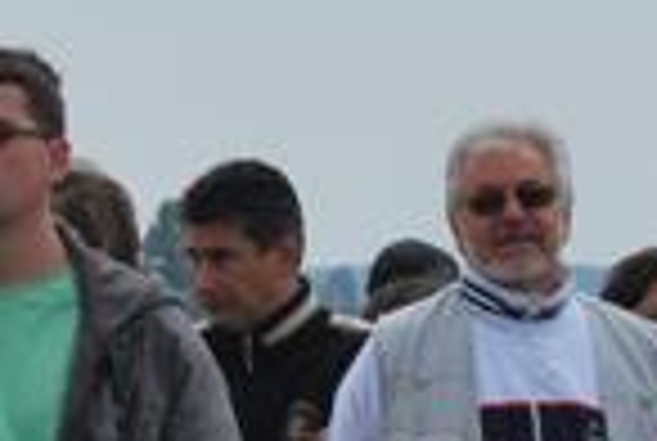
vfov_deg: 3.1
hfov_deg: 4.6
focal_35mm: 451
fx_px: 8243
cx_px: 432
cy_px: 230
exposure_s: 1/200
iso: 220
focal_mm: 55
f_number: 14
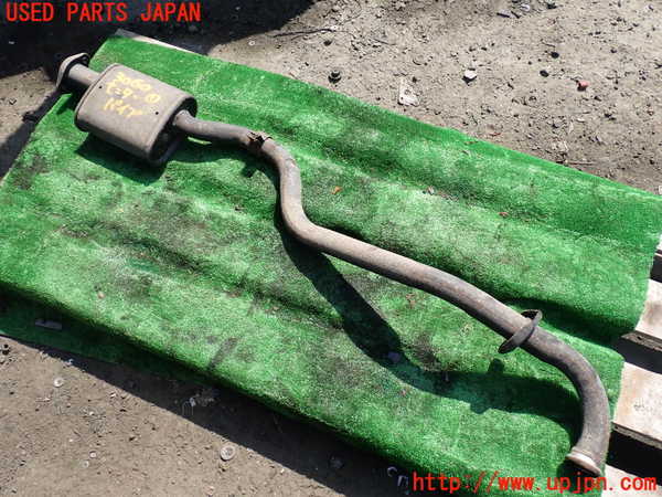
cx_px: 331
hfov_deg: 60.0
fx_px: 574
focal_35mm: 30
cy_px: 248
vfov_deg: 46.8
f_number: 3.2
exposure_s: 1/500
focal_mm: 5.4
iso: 100
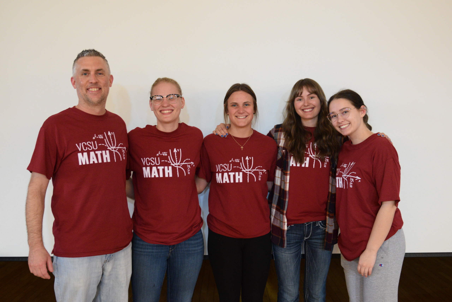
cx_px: 226
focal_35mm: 40
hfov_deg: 47.9
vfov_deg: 33.0
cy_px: 151
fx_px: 508
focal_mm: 27
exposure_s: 1/60
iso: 2500
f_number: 2.8
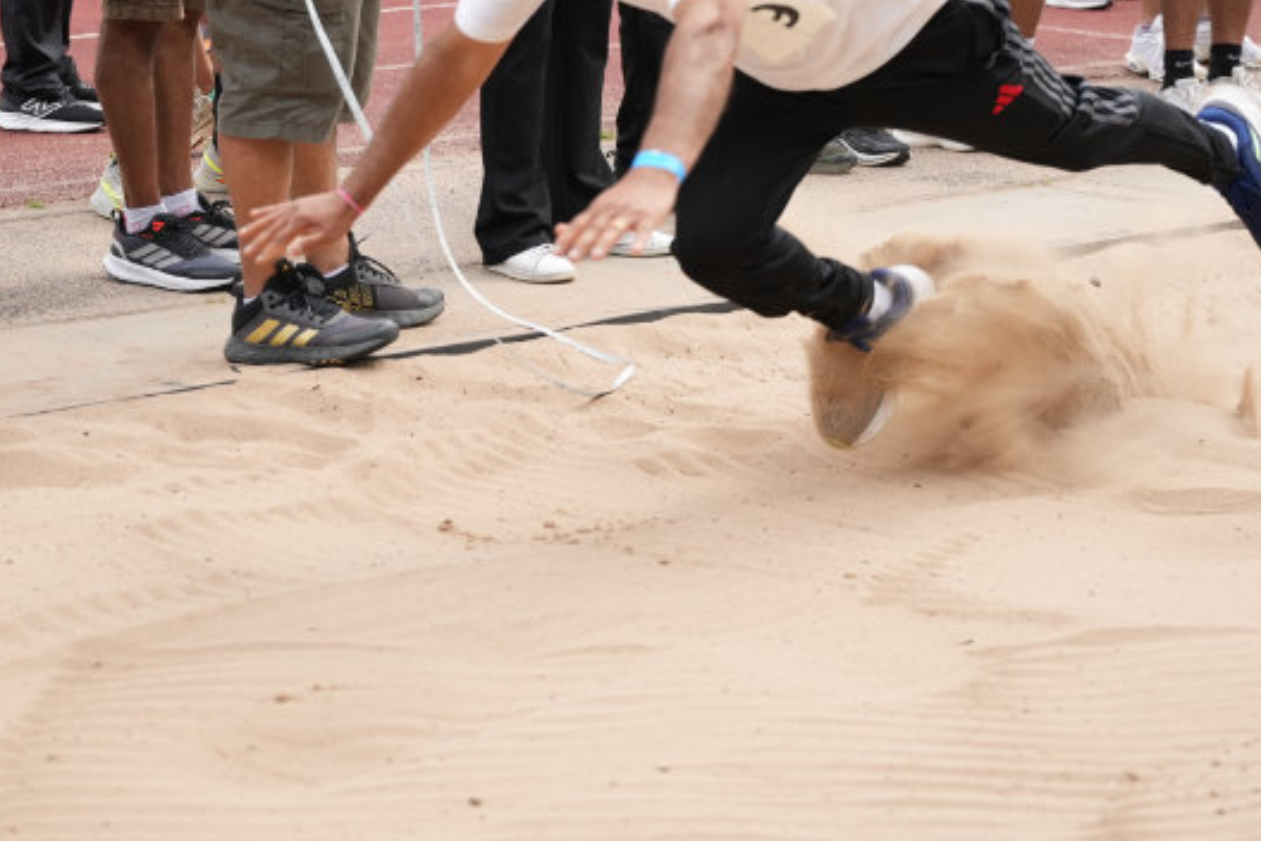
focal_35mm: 92
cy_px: 156
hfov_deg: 22.2
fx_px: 3214
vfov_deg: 14.8
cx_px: 566
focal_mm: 47.4
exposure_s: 1/1250
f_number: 2.8
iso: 250
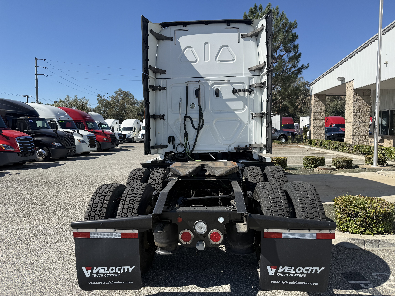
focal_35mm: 24
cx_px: 198
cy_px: 148
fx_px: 274
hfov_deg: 71.6
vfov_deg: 56.8
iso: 80
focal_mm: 6.76
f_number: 1.78
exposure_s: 1/4167
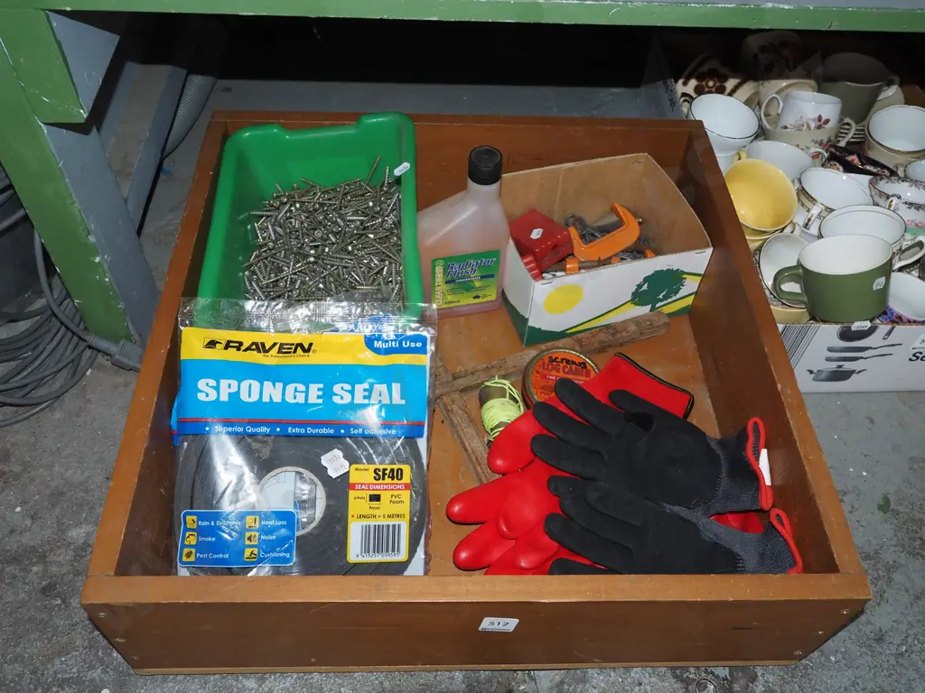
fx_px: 802
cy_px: 346
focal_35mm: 30
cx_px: 462
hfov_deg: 60.0
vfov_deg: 46.8
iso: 1600
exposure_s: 1/160
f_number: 5.6
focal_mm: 15
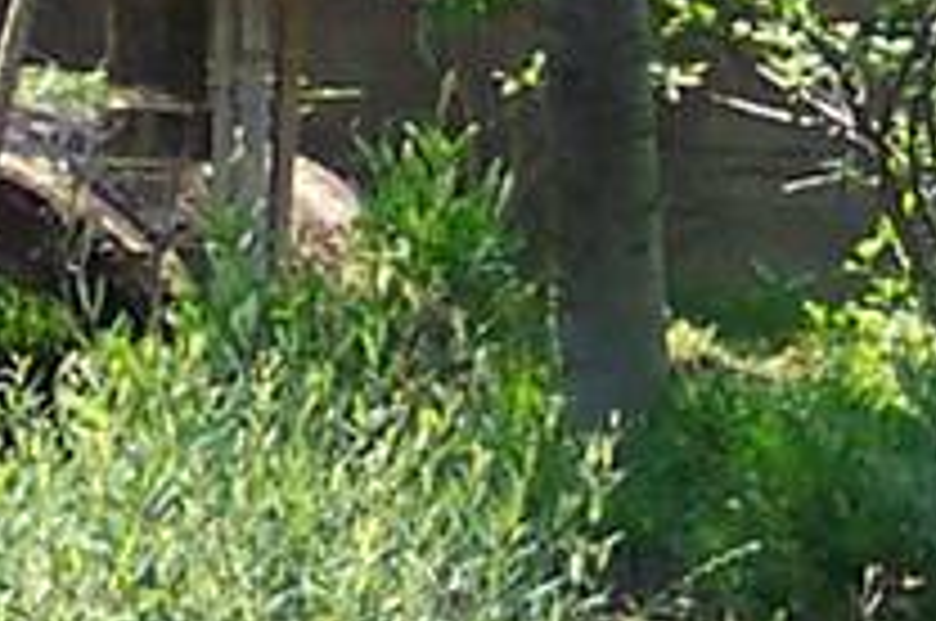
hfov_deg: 7.0
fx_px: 7606
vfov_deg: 4.7
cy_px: 110
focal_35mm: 293
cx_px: 108
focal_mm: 8
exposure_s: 1/500
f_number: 2.8
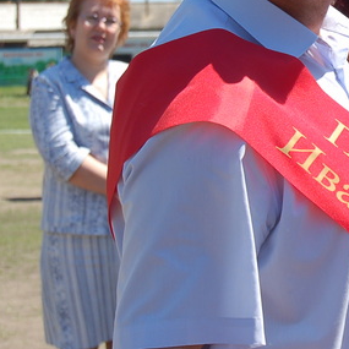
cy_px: 36
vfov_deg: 8.9
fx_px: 2238
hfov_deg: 8.8
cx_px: 399
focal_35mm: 196
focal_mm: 55
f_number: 8
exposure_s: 1/250
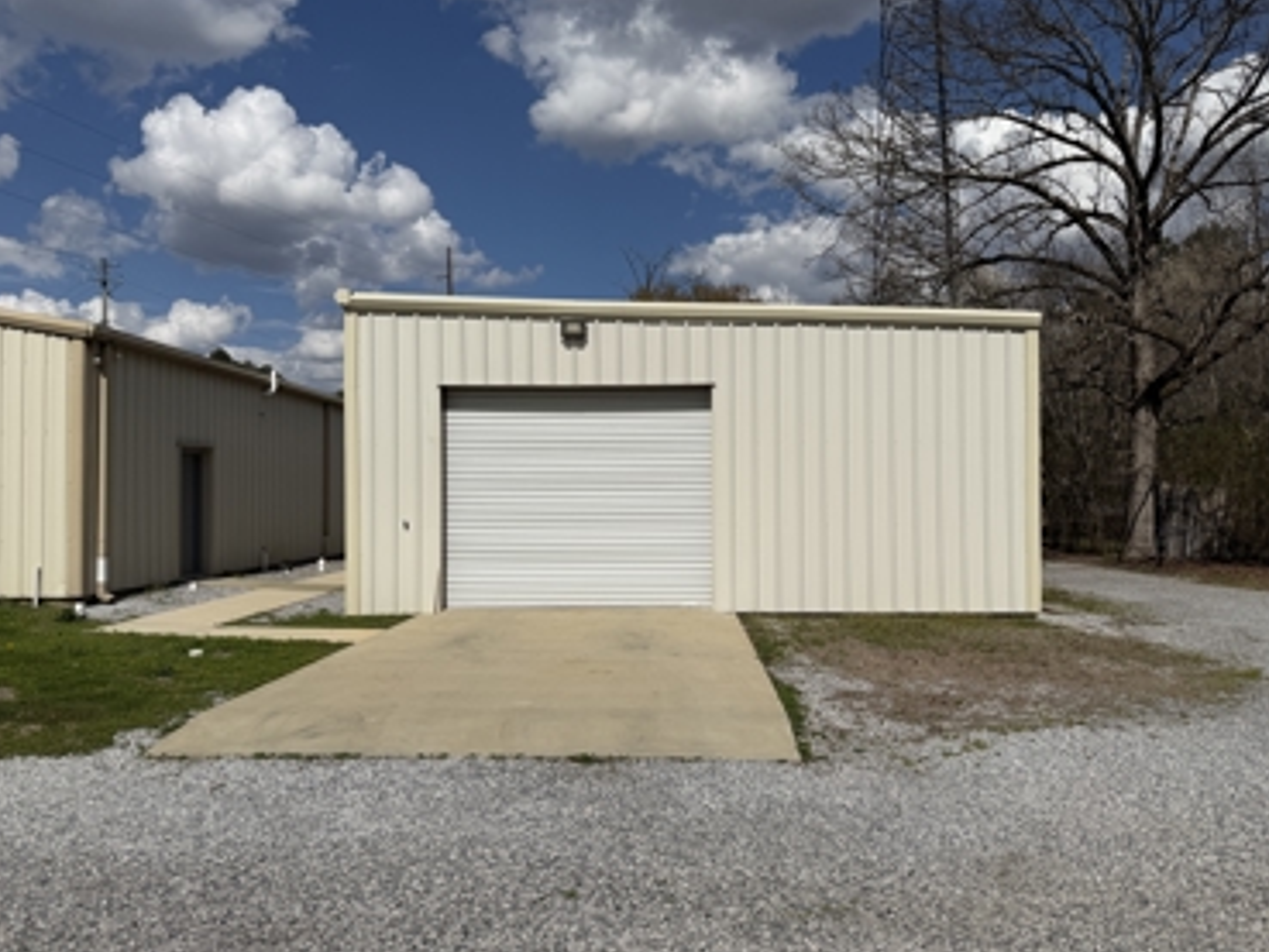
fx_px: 953
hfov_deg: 67.3
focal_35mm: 26
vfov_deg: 53.1
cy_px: 471
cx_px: 653
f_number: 1.78
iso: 100
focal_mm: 6.76
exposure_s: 1/22727
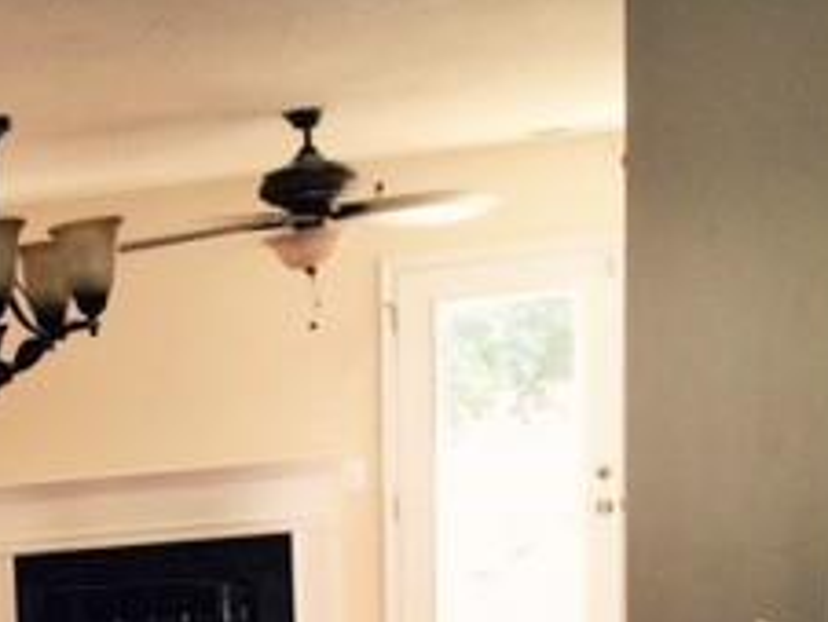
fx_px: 1963
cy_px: 863
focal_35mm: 82
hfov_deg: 21.2
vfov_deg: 16.7
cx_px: -304
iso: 50
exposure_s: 1/30
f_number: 2.2
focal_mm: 4.15
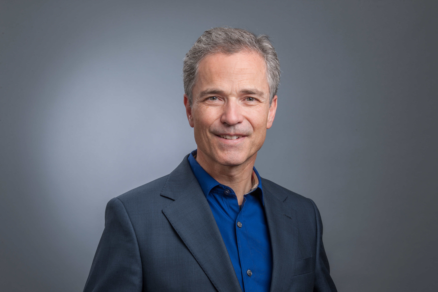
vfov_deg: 13.4
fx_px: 1241
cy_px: 146
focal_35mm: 102
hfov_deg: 20.0
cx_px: 219
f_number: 13
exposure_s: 1/100
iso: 100
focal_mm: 102
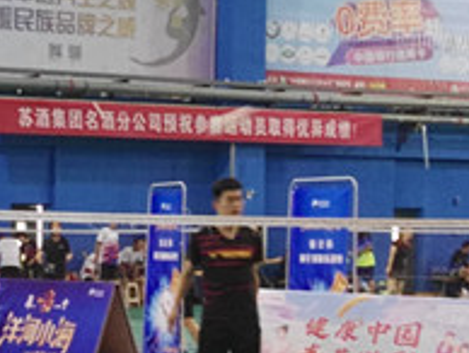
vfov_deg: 20.3
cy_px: 267
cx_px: -58
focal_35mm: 72
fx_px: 977
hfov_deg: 25.0
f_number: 2
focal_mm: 2.96
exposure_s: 1/30
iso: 126
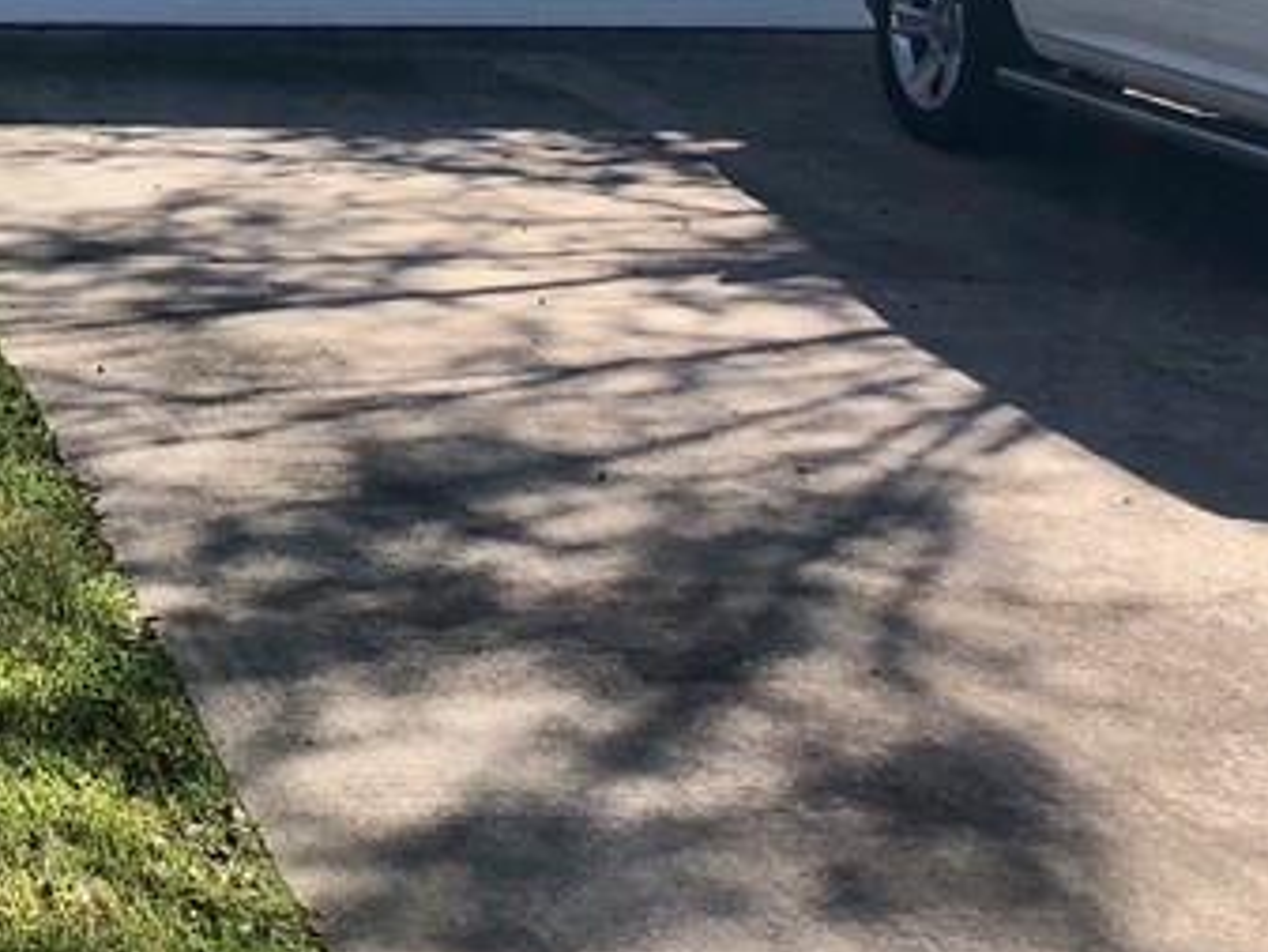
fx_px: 3115
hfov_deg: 20.7
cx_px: -436
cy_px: -329
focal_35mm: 85
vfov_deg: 16.3
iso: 20
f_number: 1.8
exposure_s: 1/991
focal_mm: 4
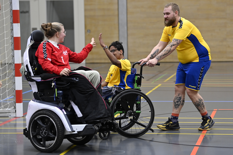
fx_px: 680
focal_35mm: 105
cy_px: 78
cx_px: 116
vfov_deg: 13.0
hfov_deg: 19.5
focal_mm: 105
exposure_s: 1/640
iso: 3200
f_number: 2.8
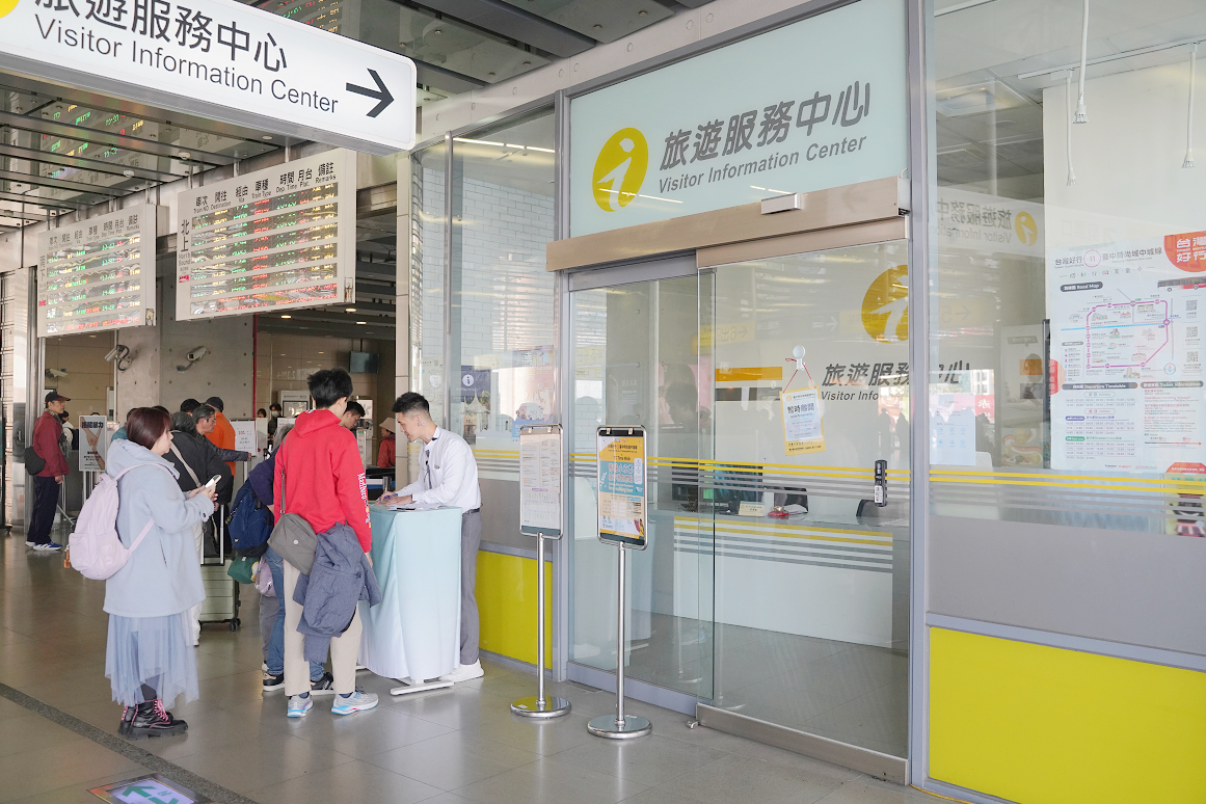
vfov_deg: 42.3
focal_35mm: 31
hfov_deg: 60.3
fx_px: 1038
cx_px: 595
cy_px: 390
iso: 1000
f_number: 4
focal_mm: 30
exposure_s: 1/160
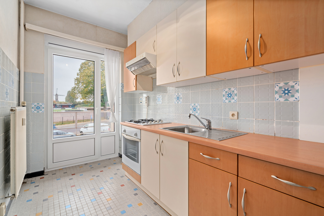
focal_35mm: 16
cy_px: 108
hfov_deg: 96.7
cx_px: 162
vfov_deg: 73.8
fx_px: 144
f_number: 11
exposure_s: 2.5
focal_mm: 16
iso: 250
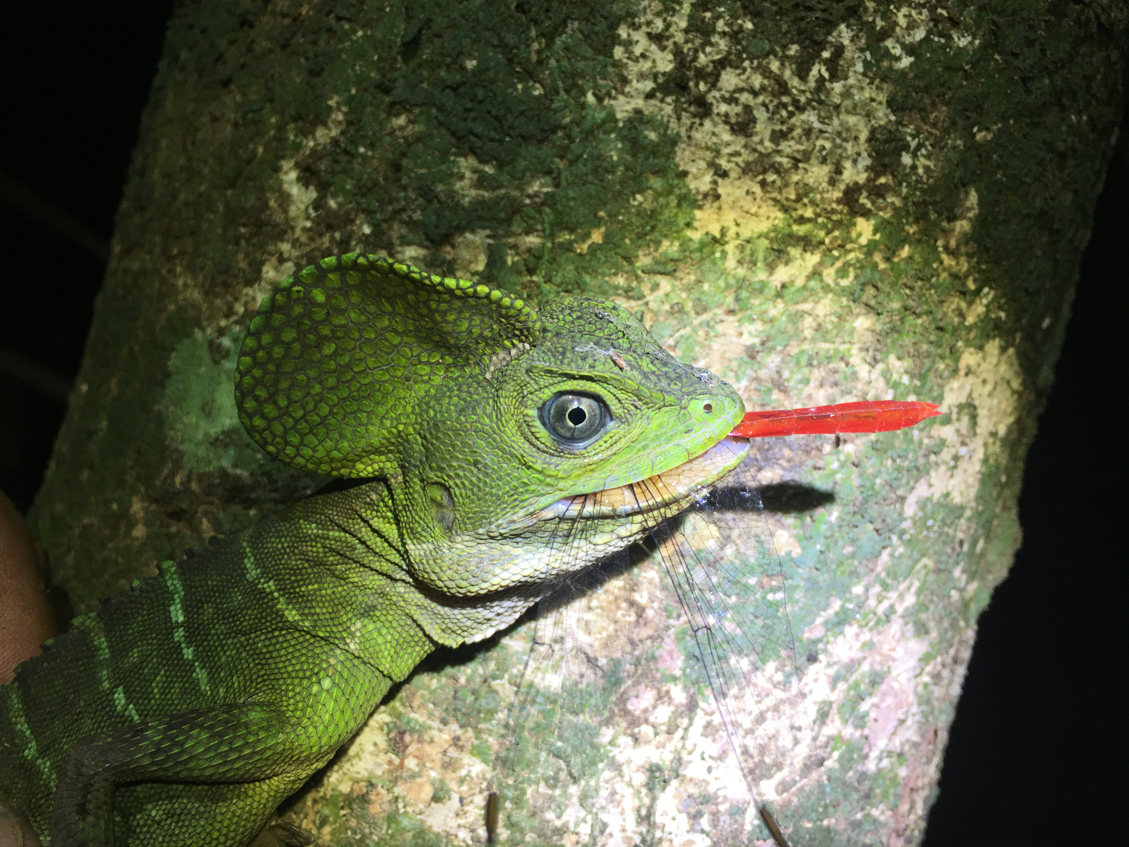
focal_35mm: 29
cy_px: 424
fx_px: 946
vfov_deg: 48.2
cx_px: 564
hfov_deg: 61.7
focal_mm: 4.15
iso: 25
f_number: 2.2
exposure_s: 1/30
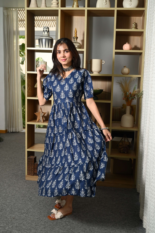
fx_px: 239
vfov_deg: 51.9
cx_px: 78
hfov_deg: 35.9
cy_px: 116
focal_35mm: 37
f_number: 5.6
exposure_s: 1/160
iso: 400
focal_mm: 37
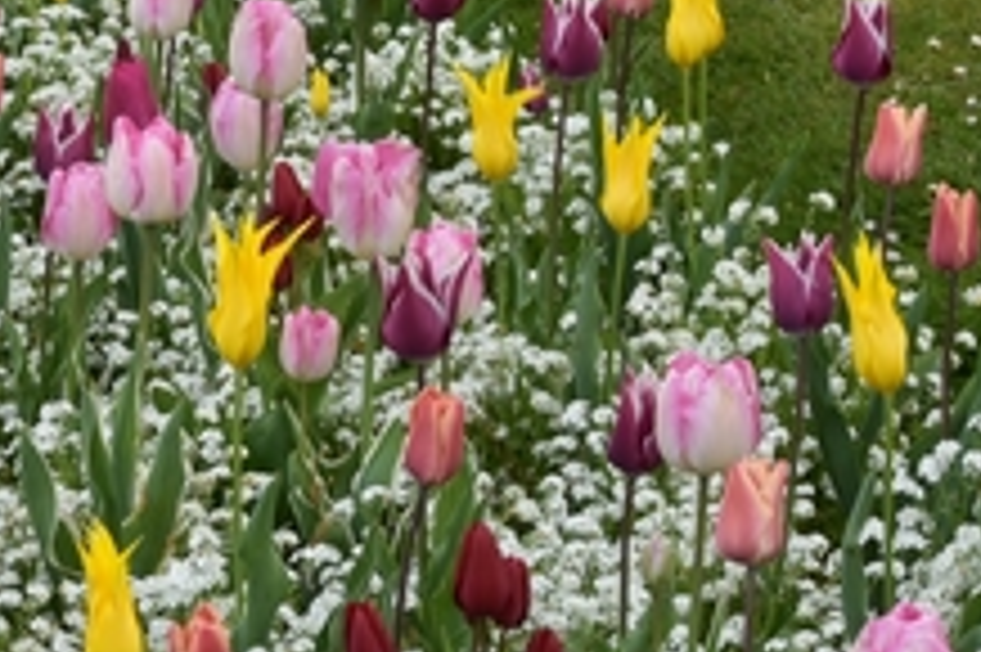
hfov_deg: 8.9
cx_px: -274
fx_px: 6191
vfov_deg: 6.0
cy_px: -27
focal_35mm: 227
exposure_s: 1/100
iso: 200
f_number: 11
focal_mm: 55
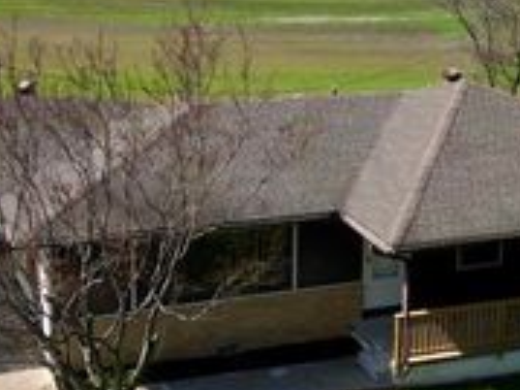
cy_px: 167
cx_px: 311
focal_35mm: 67
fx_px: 1006
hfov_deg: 28.9
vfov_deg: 21.9
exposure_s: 1/3000
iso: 110
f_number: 1.7
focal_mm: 6.72
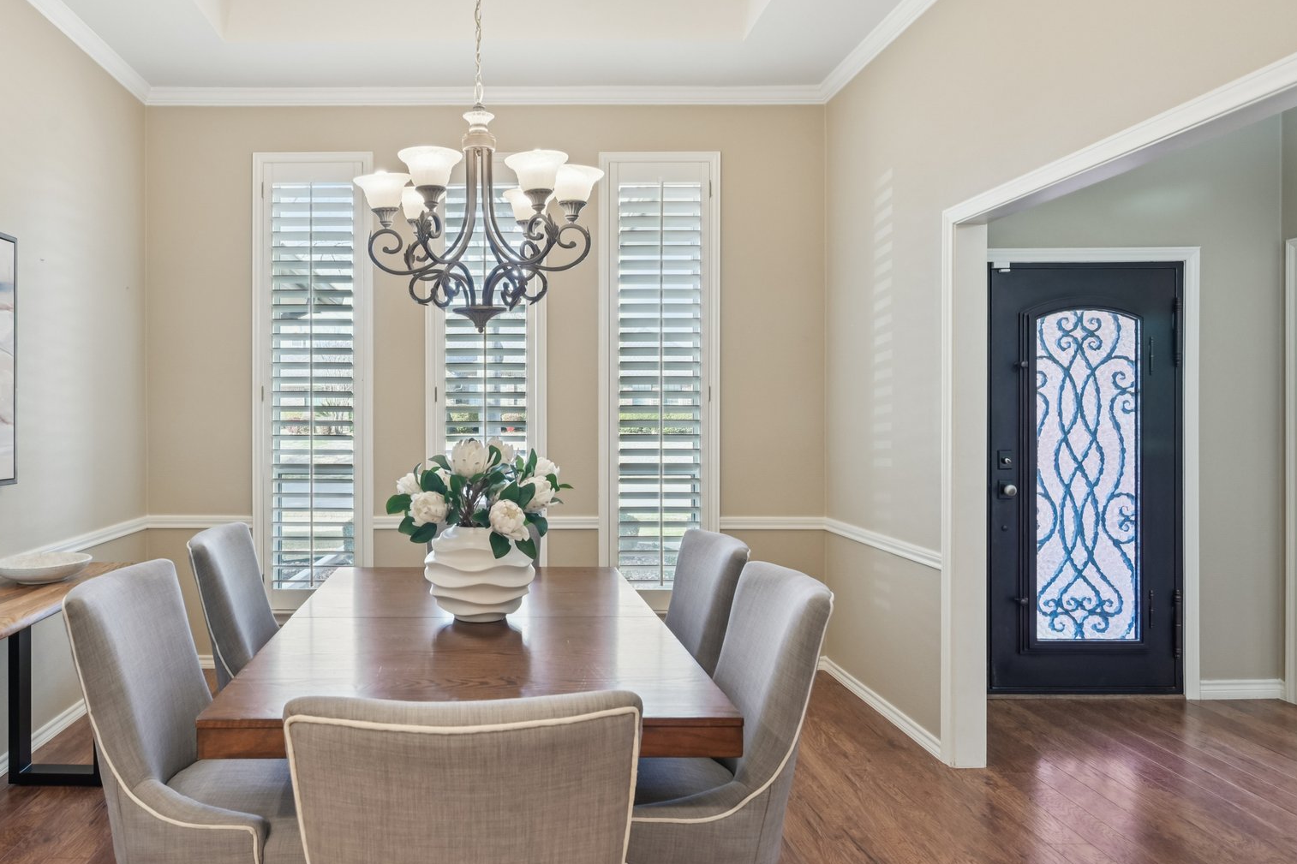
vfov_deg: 55.1
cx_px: 487
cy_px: 404
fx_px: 828
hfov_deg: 74.8
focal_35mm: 23
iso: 400
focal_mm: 17
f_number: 8
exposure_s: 1/15
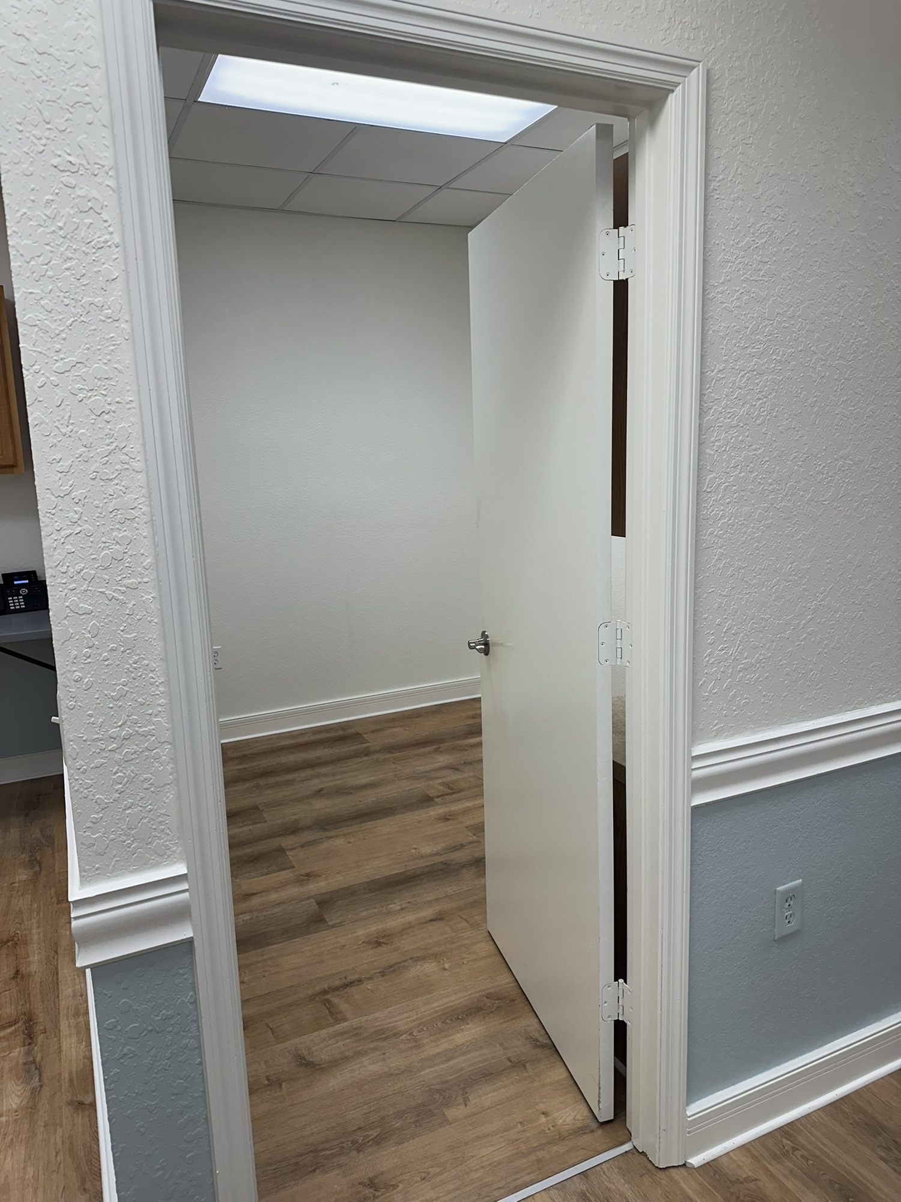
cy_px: 601
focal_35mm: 24
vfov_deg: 71.6
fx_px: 833
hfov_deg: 56.8
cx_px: 450
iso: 80
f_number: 1.78
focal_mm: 6.86
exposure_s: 1/173
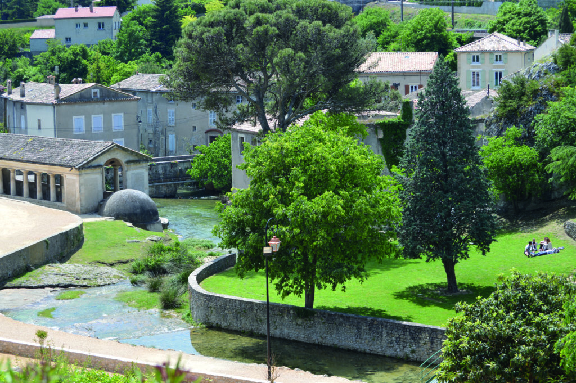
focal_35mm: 82
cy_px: 192
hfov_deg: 24.6
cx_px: 288
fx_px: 1319
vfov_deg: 16.5
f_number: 6.3
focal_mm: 55
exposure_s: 1/160
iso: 100
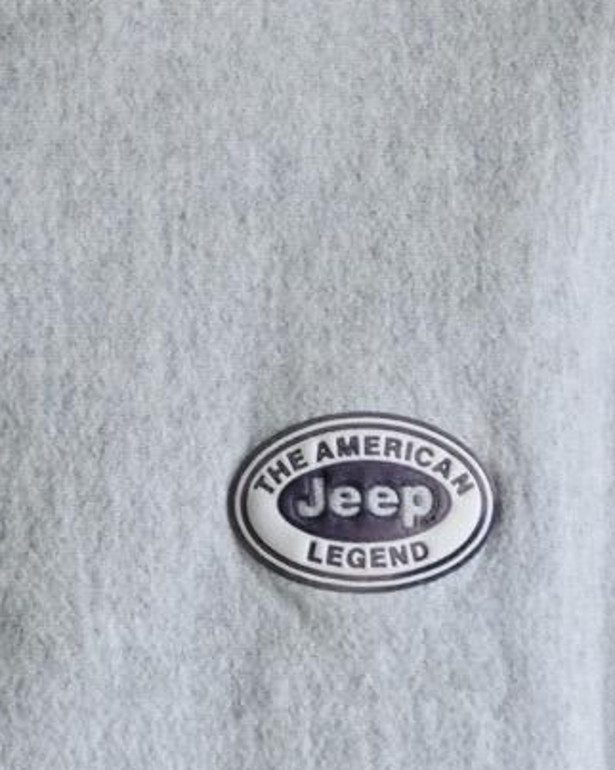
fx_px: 5647
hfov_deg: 6.2
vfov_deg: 7.8
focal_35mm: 248
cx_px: 350
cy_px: 465
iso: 1000
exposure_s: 1/125
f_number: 4
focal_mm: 60
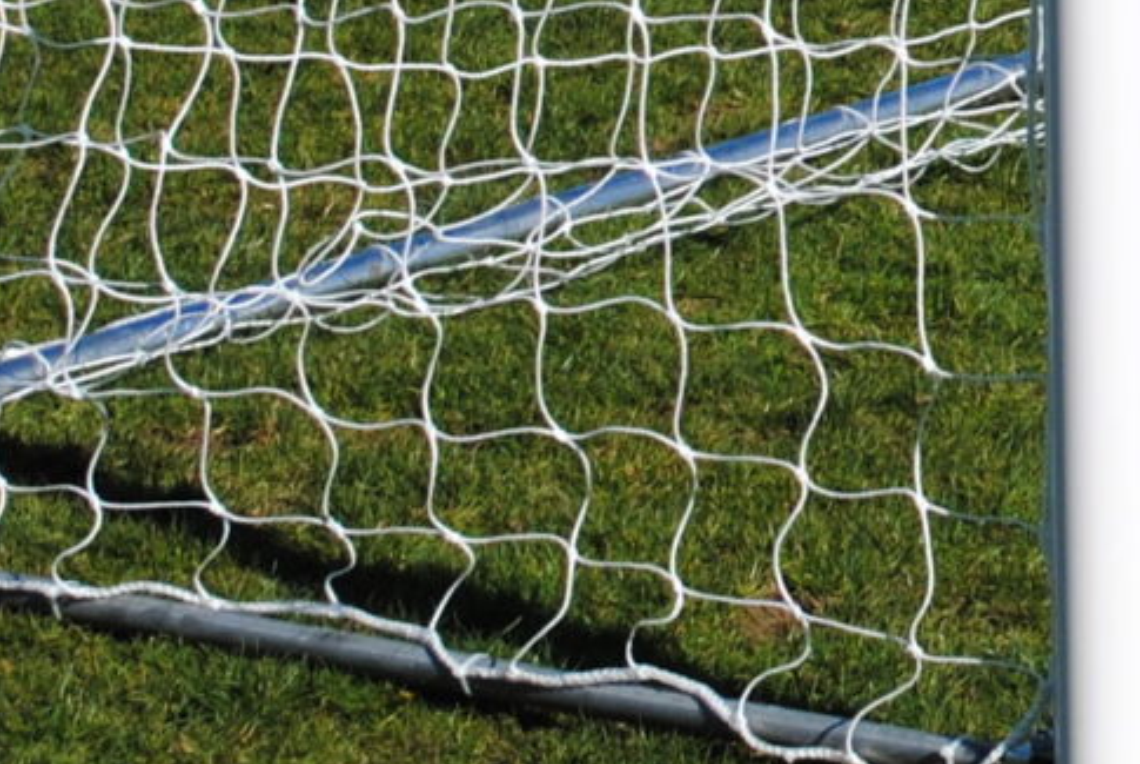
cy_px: -480
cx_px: 1749
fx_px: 8341
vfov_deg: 5.2
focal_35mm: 263
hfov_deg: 7.7
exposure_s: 1/320
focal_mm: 34
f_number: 9
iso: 100
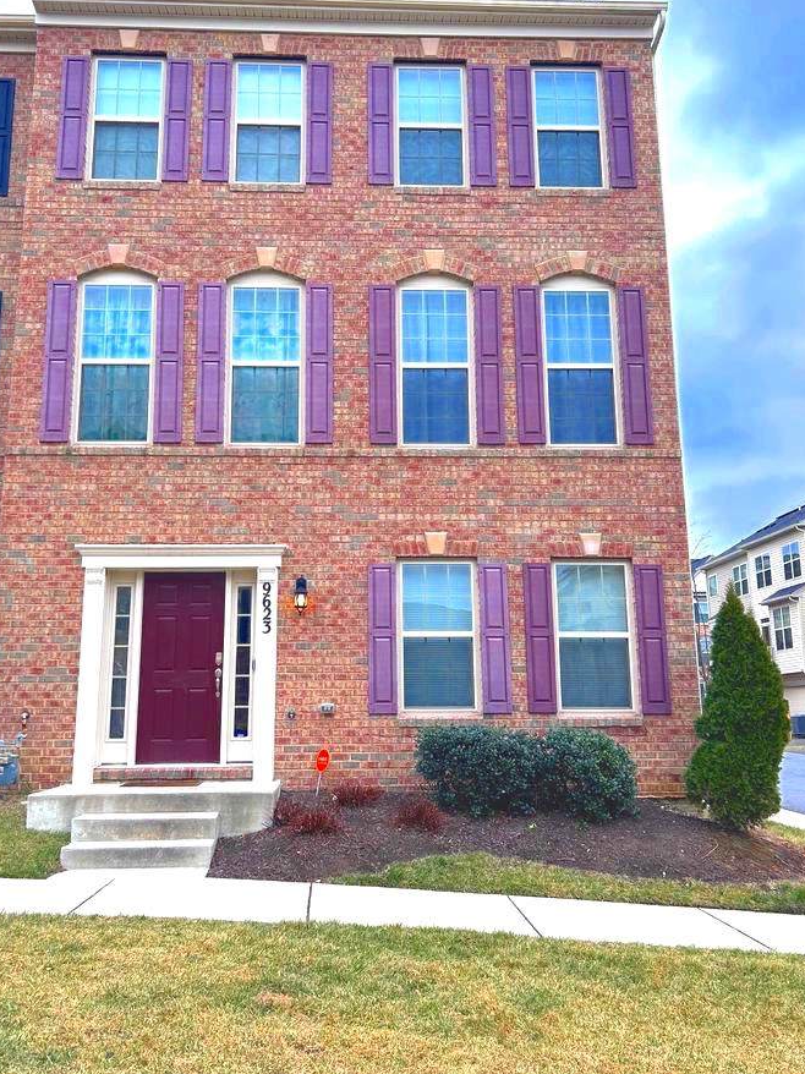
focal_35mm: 32
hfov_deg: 44.1
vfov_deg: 56.8
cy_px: 500
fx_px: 993
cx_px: 385
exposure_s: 1/385
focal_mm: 5.7
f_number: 1.5
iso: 50
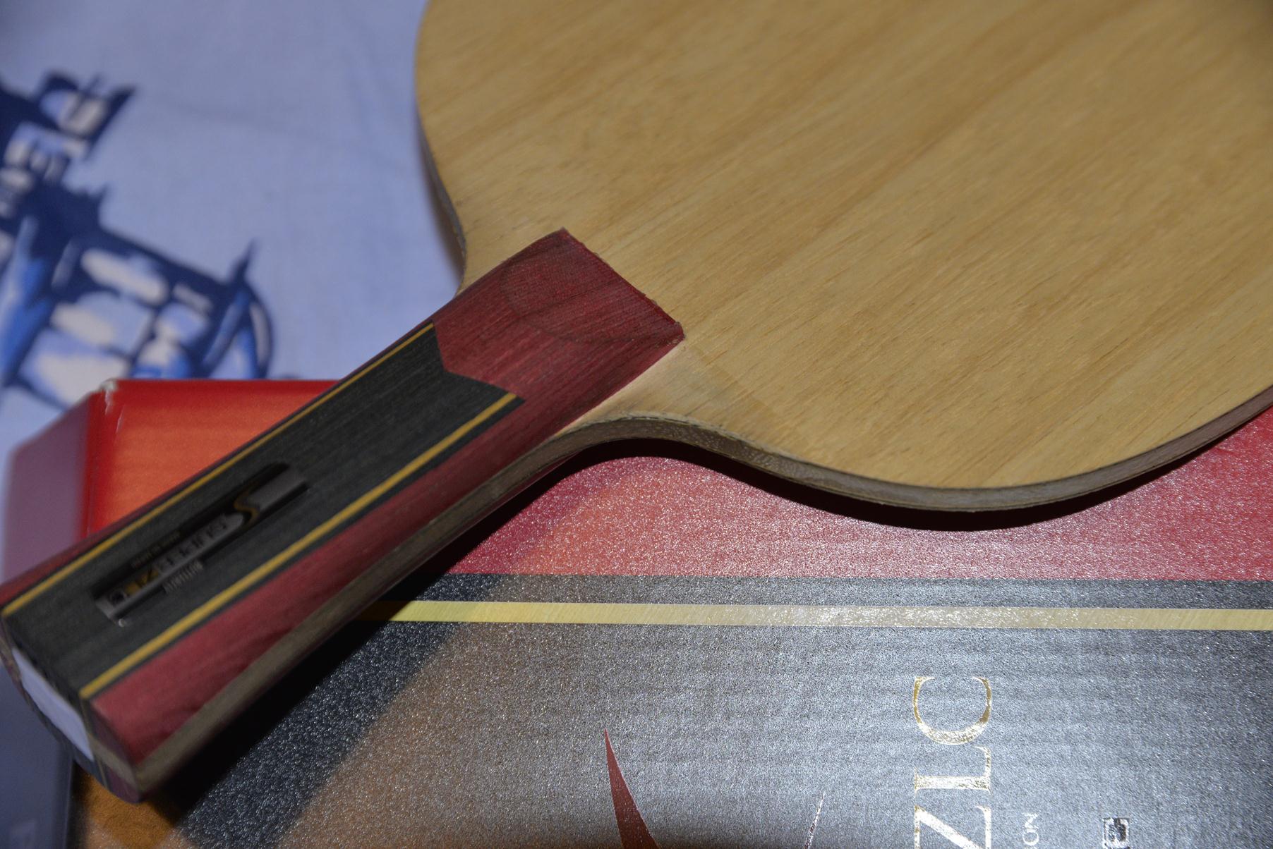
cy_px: 424
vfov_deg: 13.1
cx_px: 636
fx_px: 3714
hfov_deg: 19.5
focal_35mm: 105
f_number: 7.1
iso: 1800
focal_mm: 105
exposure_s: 1/125
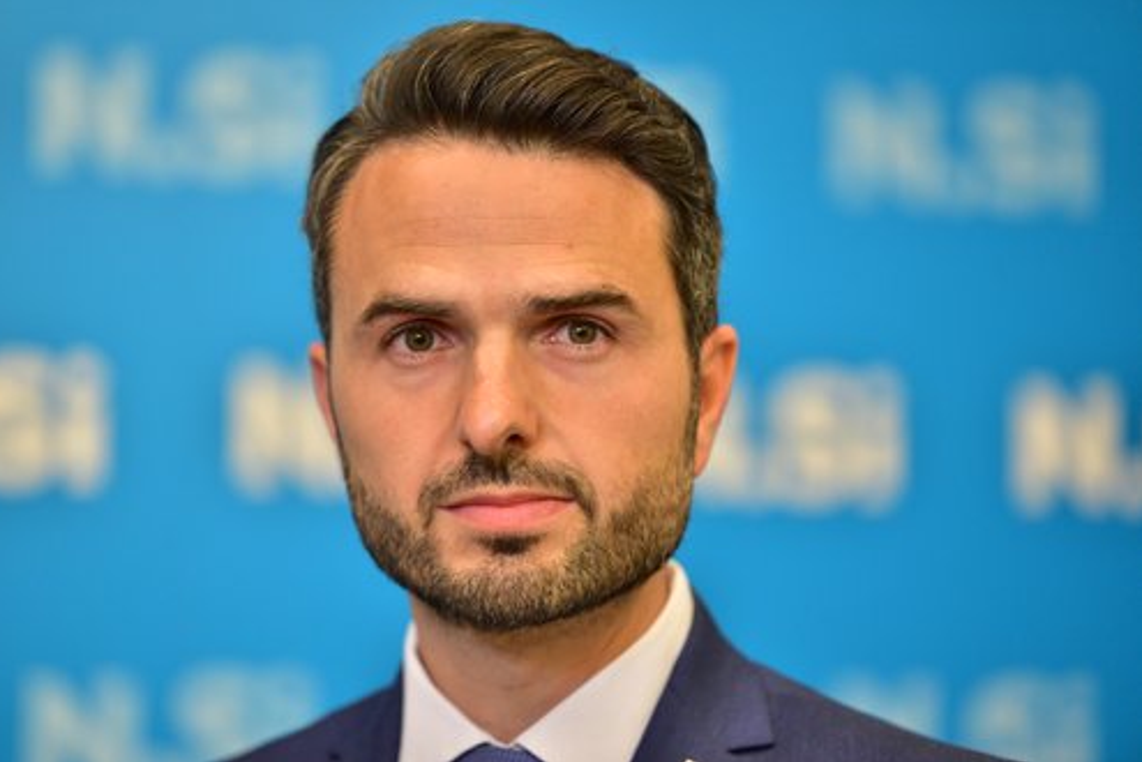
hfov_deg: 11.0
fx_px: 5932
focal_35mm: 187
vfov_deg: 7.3
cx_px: 570
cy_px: 380
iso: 1600
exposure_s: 1/320
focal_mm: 185
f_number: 2.8
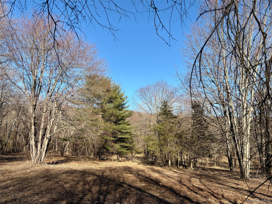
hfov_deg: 67.3
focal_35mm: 26
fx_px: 204
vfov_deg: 53.1
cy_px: 102
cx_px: 136
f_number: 1.6
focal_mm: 5.96
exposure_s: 1/2075
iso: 50
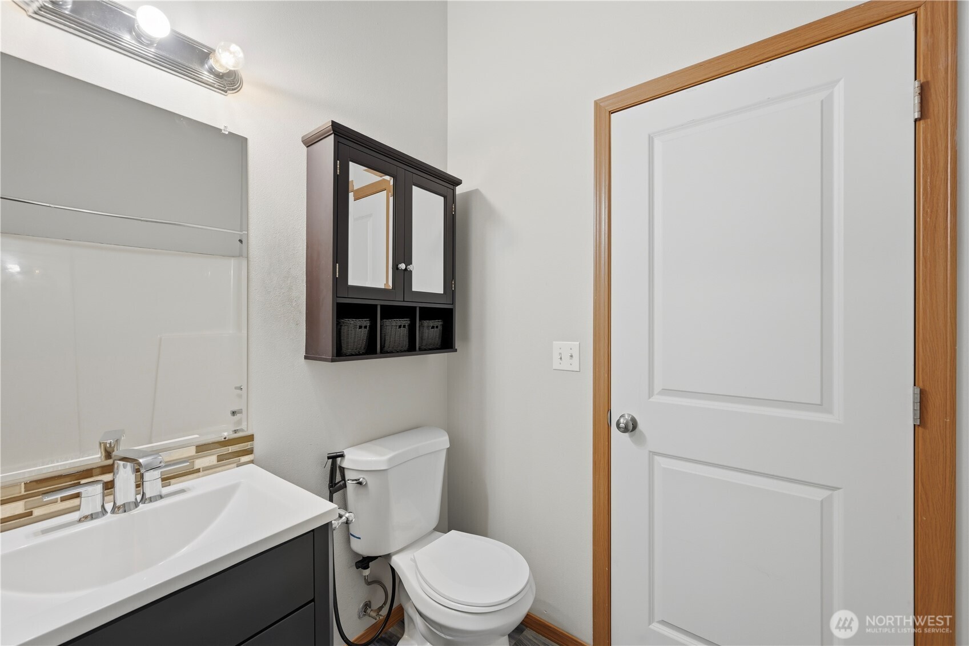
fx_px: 377
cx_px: 484
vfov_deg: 81.2
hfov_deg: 104.3
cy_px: 323
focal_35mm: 14
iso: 200
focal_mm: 14
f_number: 8
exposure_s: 1/160
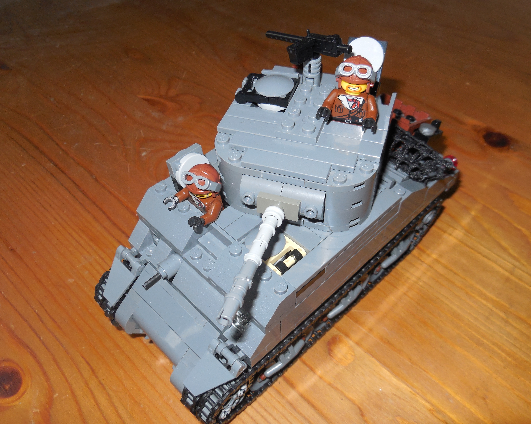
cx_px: 282
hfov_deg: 55.6
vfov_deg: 45.8
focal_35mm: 32
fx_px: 503
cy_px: 216
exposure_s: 1/25
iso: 200
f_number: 6.5
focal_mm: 5.3
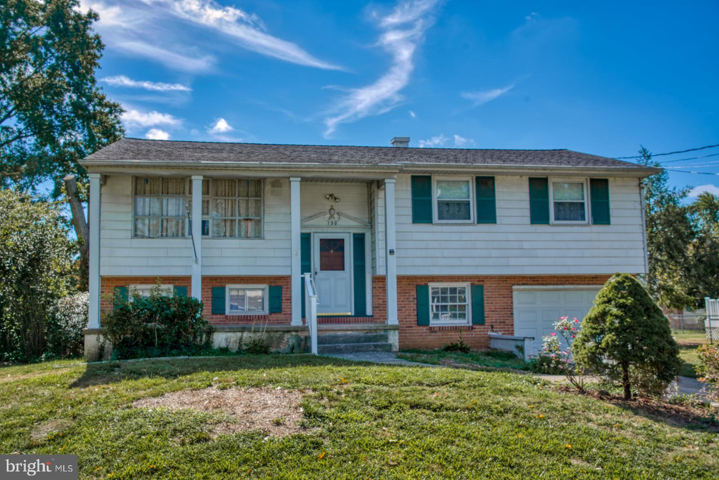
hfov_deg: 54.4
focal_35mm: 35
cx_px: 360
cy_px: 240
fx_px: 699
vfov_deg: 37.9
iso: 125
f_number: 9
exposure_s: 1/125
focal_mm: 35
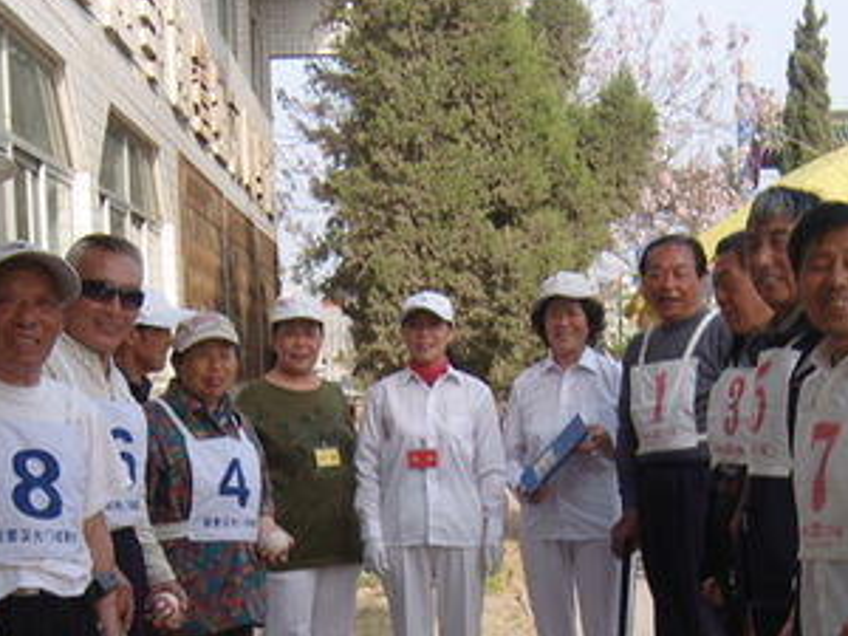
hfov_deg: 28.6
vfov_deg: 21.0
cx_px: 413
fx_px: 1666
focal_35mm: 68
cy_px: 619
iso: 100
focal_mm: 7.3
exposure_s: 1/125
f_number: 7
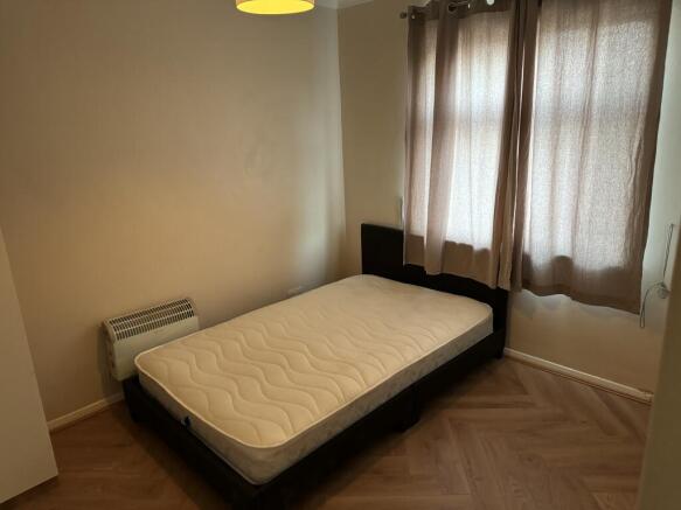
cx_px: 340
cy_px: 255
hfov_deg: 71.6
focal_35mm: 24
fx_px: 472
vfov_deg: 56.8
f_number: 1.78
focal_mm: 6.86
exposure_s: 1/54
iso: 640
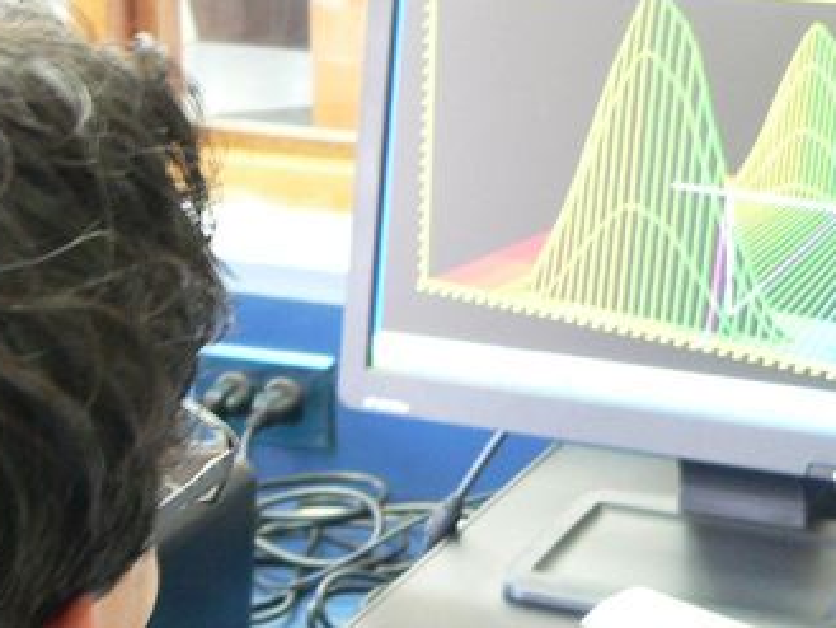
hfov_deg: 18.7
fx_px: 2537
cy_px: 468
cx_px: 490
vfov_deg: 14.1
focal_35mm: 105
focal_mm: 8.9
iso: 200
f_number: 2.8
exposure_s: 1/4
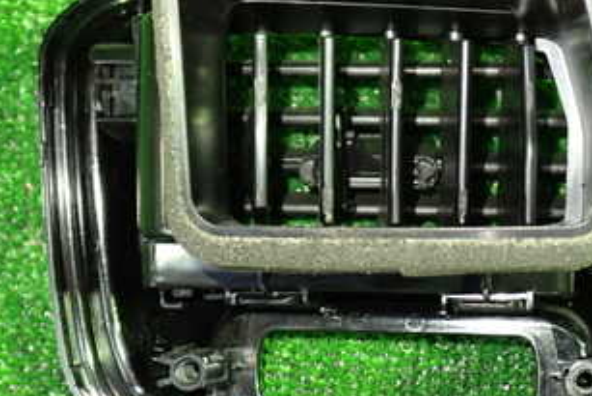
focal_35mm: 61
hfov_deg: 32.7
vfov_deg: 22.3
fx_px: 1004
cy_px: 216
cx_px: 380
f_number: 2.3
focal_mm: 5.4
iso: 800
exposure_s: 1/30
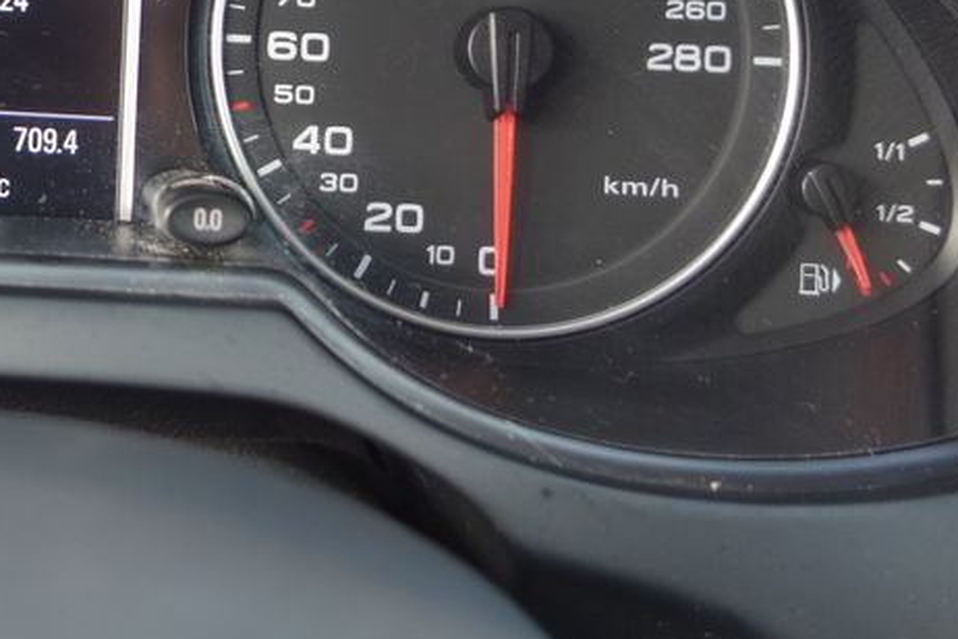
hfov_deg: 29.3
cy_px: -32
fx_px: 1650
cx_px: -91
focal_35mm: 62
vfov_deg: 21.0
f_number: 1.8
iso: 125
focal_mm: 10.4
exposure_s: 1/80
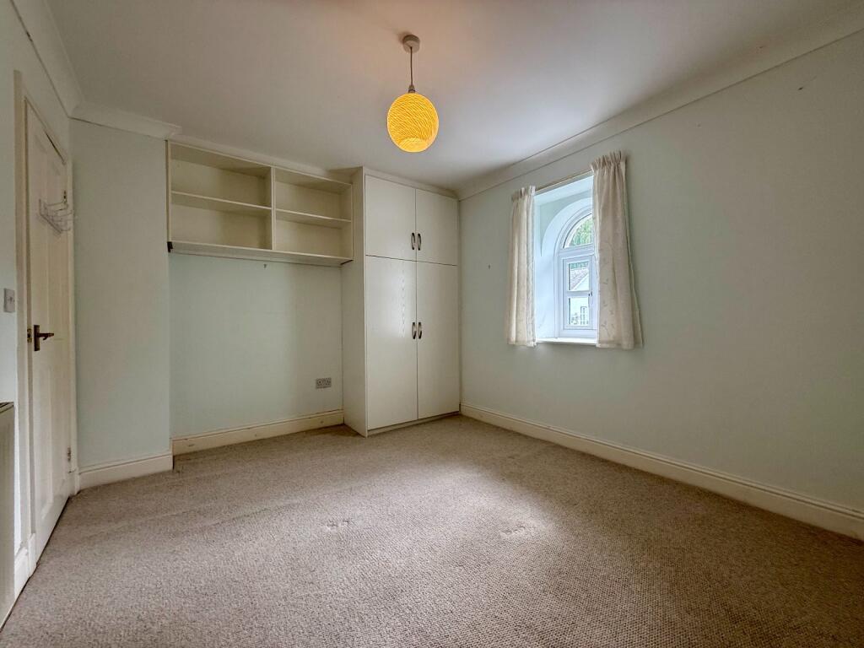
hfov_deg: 102.1
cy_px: 324
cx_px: 432
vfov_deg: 85.7
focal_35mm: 14
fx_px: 349
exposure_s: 1/100
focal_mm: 2.22
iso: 100
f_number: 2.2
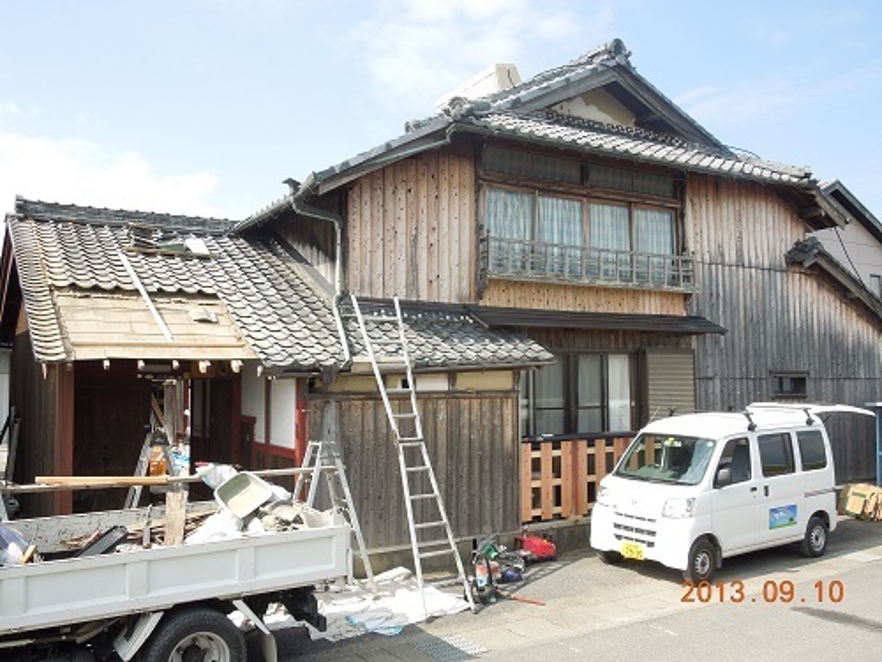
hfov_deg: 58.4
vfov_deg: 45.4
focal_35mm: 31
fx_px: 790
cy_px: 331
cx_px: 441
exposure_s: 1/400
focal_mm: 5.6
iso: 100
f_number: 3.6
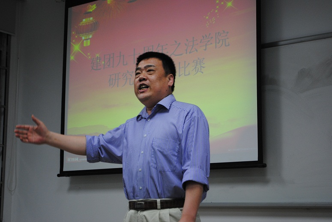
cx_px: 166
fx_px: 665
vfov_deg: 19.0
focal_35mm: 72
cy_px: 111
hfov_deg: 28.0
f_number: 5.3
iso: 400
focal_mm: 48
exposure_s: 1/25
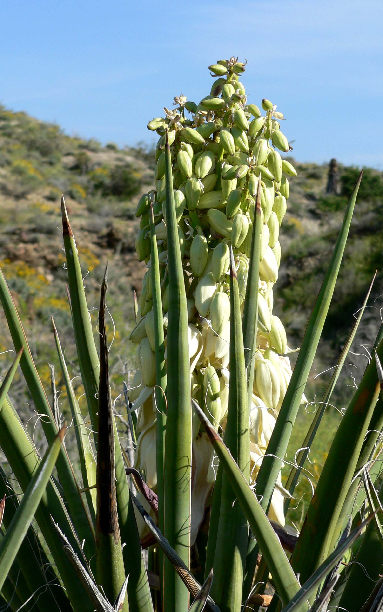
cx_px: 208
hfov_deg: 11.8
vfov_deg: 18.8
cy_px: 304
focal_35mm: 111
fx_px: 1854
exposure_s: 1/500
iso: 80
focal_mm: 17.2
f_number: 5.2
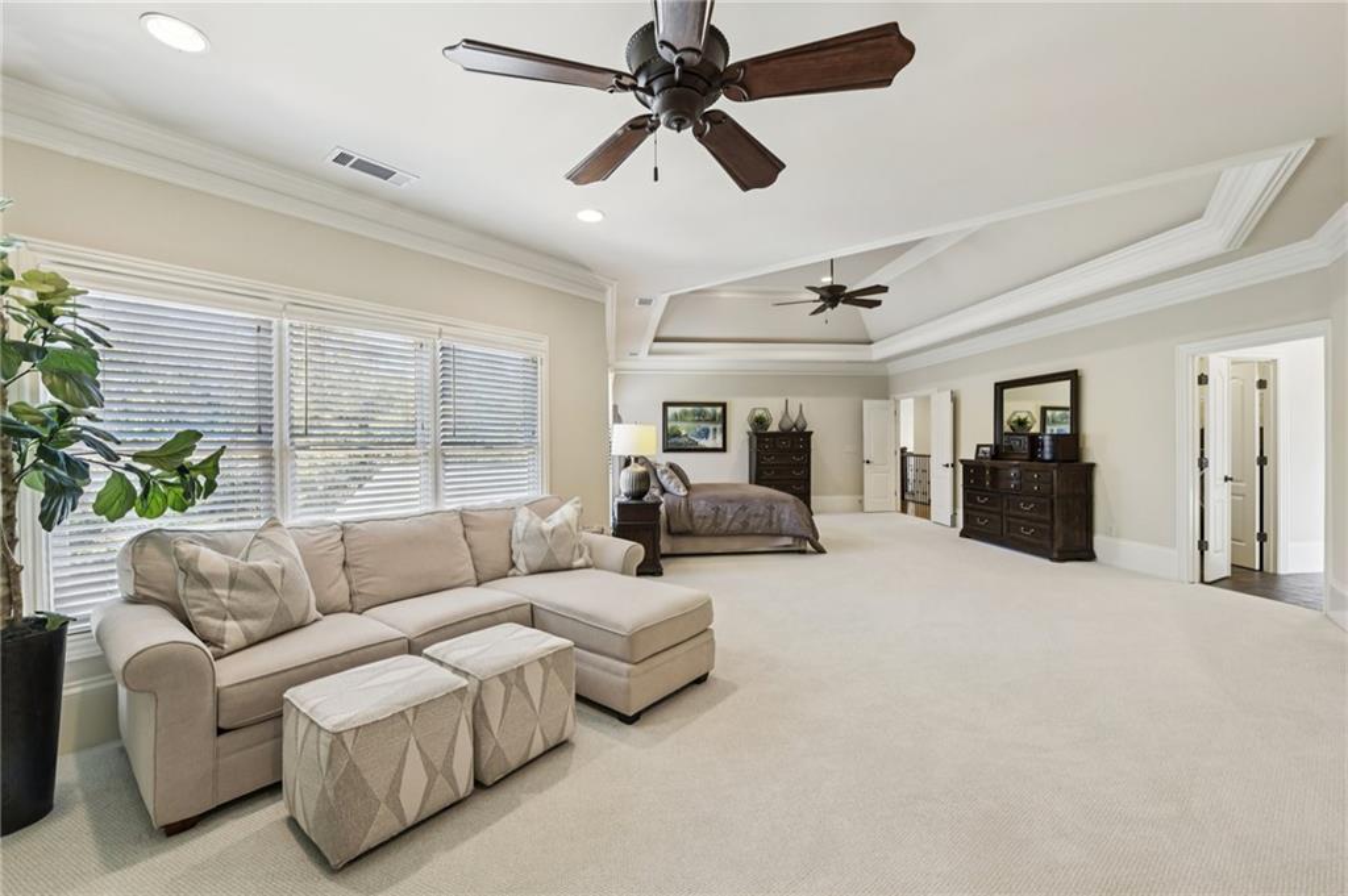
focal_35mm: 14
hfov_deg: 104.3
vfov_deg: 81.1
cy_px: 448
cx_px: 674
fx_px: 524
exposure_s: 1/25
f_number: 8
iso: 400
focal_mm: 14
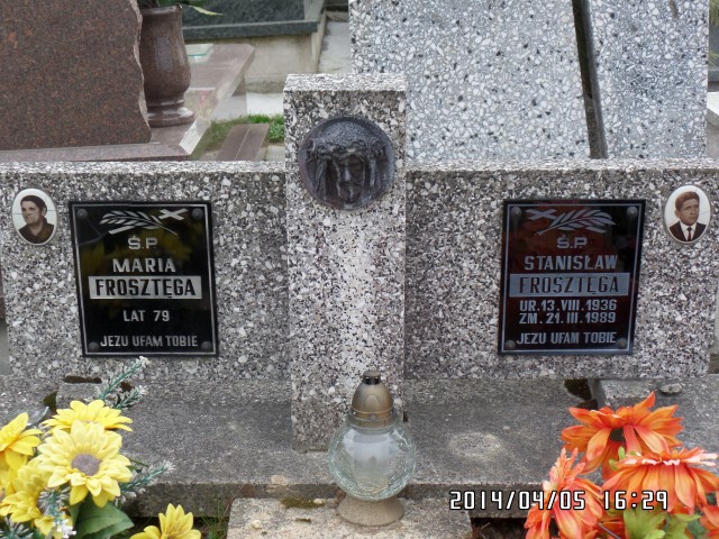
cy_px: 270
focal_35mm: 64
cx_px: 360
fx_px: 1329
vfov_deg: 22.9
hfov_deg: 30.3
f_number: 3.6
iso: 100
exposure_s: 1/90
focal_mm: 11.4
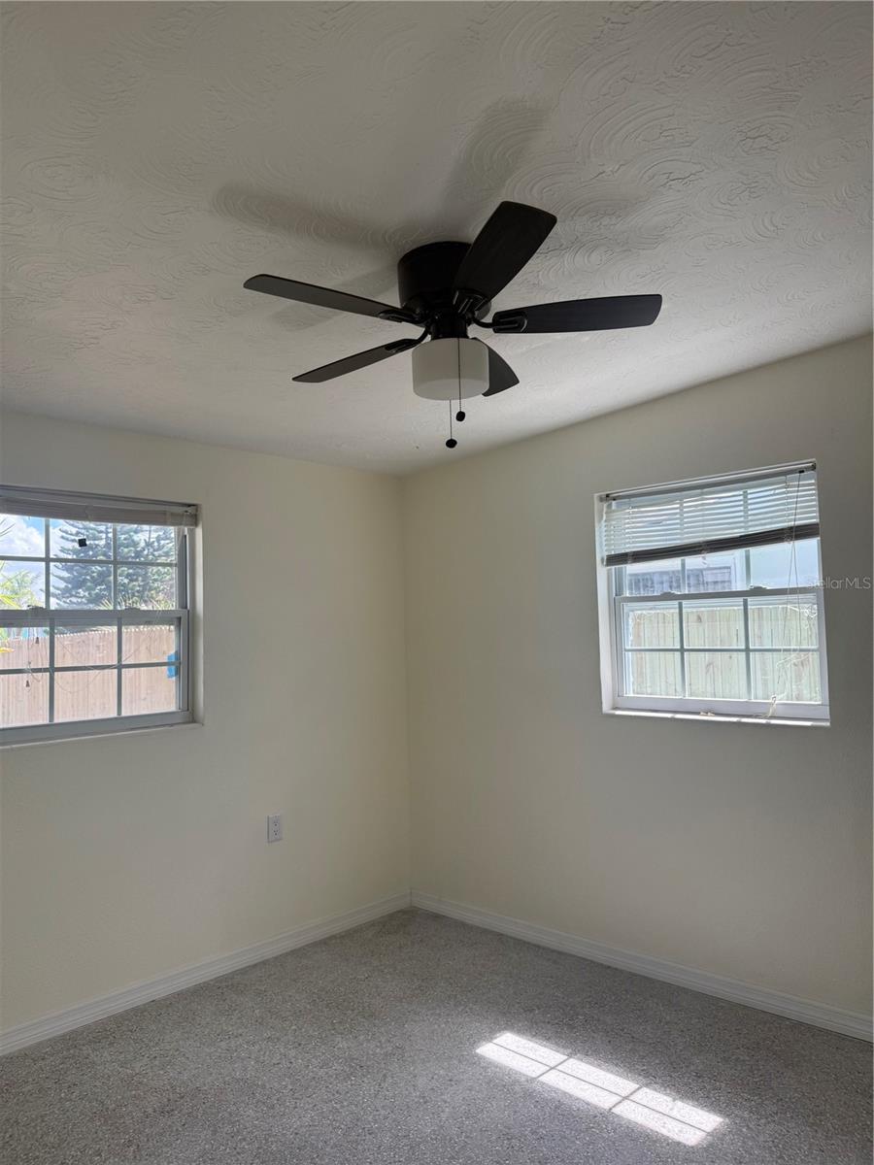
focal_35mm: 24
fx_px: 808
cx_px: 437
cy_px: 582
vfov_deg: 71.6
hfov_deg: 56.8
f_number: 1.78
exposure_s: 1/535
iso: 80
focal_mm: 6.76
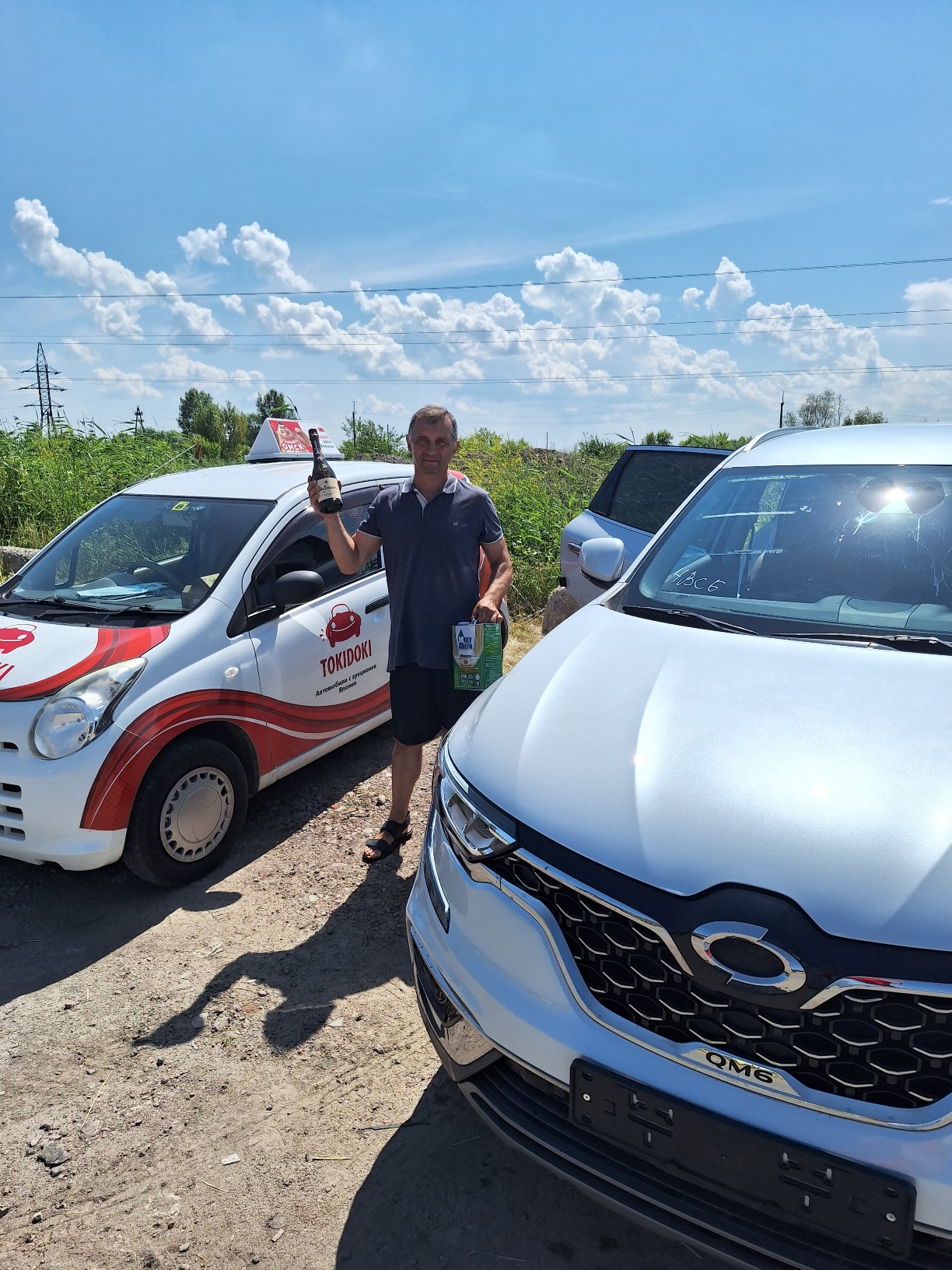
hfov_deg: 58.9
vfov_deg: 73.9
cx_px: 476
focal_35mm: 23
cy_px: 635
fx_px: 843
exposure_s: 1/5714
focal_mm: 5.54
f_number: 1.8
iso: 40
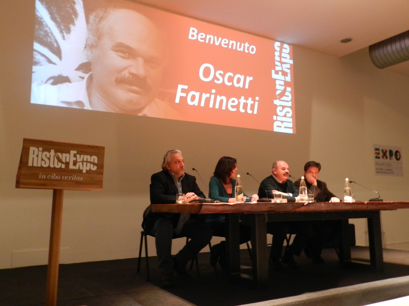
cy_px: 153
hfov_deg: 56.8
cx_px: 204
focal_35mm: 32
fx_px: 378
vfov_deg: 44.2
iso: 800
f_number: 3.7
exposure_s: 1/8
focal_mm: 5.6
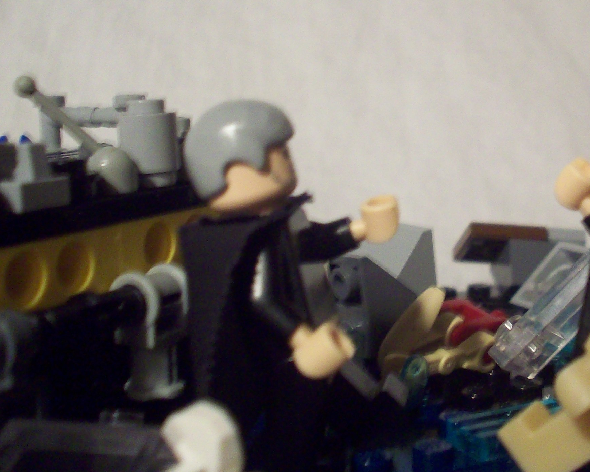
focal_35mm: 63
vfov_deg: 24.2
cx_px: 469
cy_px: 184
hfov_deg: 29.4
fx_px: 1100
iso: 160
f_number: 2.8
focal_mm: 6.2
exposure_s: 1/9.55
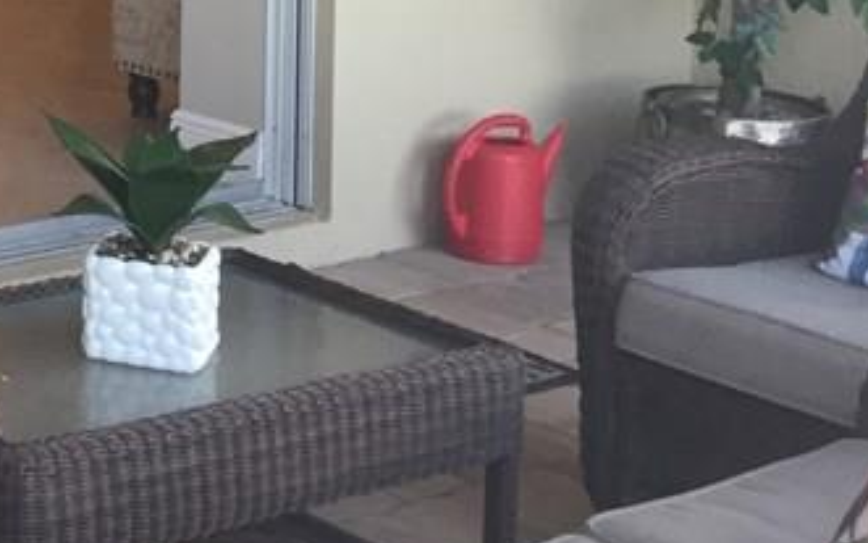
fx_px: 2248
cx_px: -396
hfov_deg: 19.4
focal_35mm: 95
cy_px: -260
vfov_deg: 13.1
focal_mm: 4.15
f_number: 2.2
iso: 32
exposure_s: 1/30
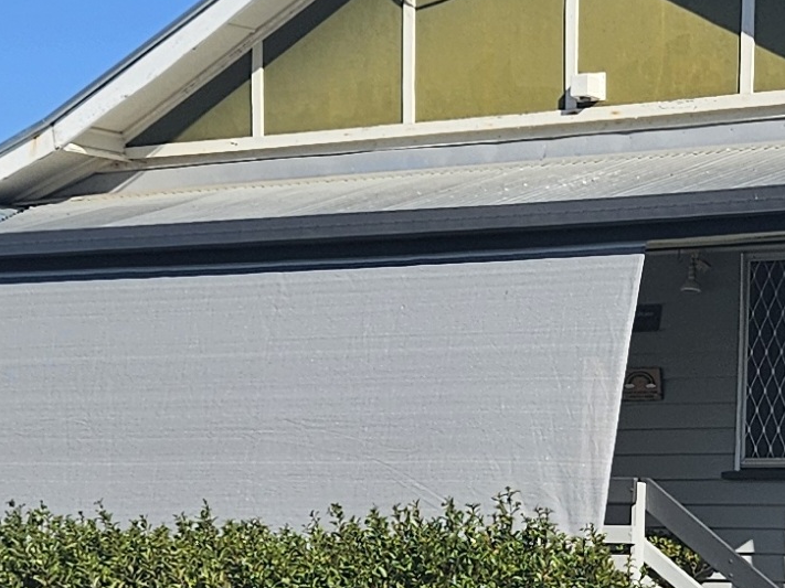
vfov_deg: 19.0
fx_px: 1746
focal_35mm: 77
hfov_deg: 24.2
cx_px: 779
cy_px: 450
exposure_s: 1/3333
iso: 25
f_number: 1.8
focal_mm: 5.4
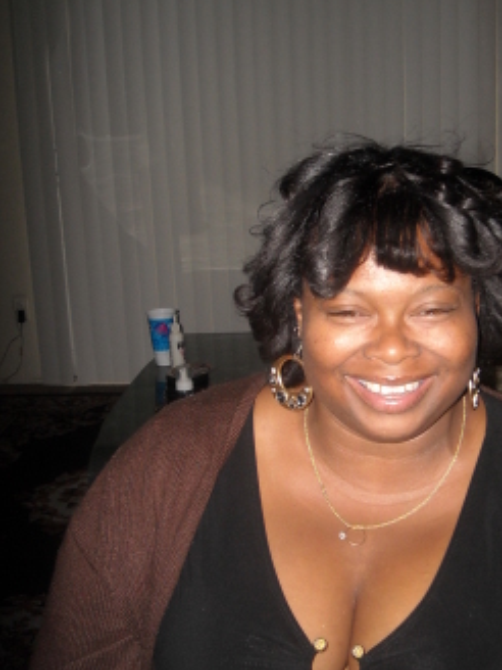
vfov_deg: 39.6
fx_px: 928
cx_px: 321
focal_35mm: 48
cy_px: 349
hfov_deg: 30.1
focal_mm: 5.7
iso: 100
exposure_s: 1/60
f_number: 2.8
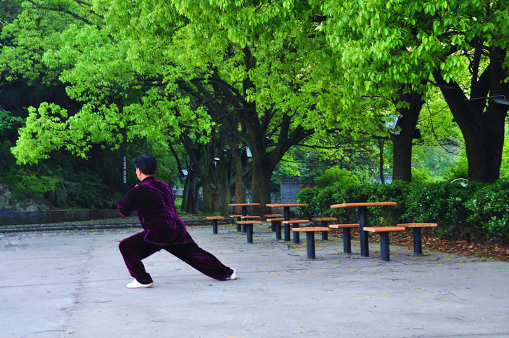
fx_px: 741
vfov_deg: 25.7
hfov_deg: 37.9
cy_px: 169
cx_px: 254
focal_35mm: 52
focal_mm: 35
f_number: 6.3
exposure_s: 1/15
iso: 400
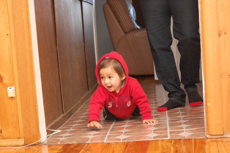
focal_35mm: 82
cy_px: 76
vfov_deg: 16.5
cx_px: 115
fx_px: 527
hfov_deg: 24.6
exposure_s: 1/60
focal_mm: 55
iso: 1600
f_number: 5.6
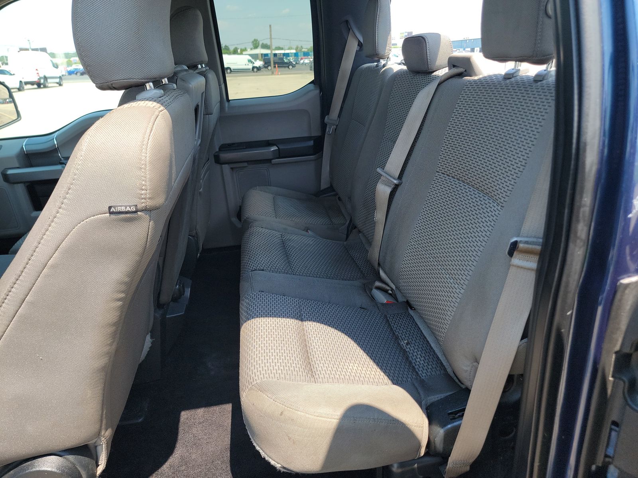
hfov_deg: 71.6
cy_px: 239
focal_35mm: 24
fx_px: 442
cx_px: 319
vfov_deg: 56.8
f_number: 1.8
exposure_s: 1/125
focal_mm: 6.7
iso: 50
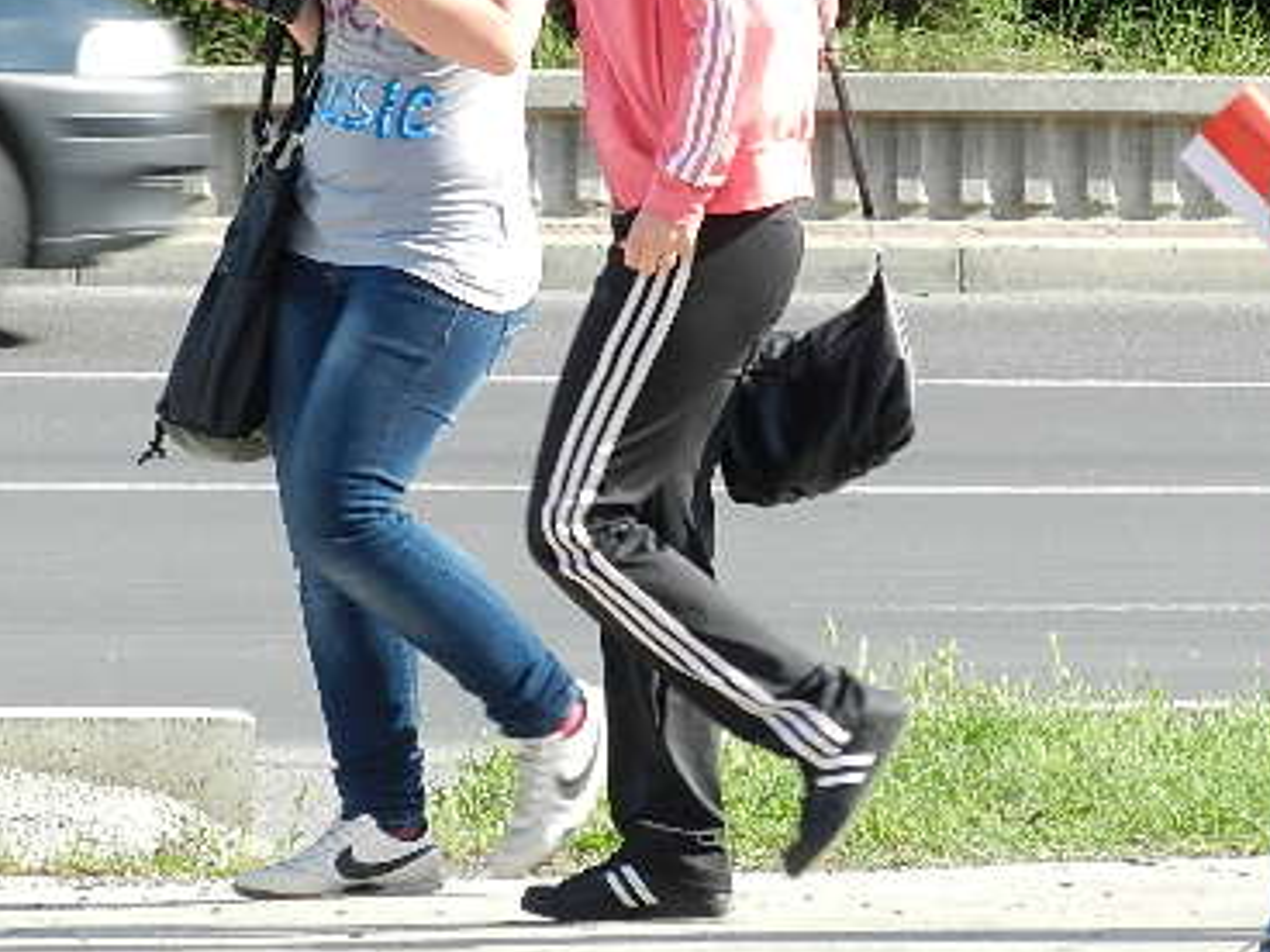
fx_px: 18638
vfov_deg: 2.9
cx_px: 542
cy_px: 138
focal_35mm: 508
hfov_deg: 3.9
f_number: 5.3
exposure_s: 1/250
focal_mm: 52.6
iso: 160
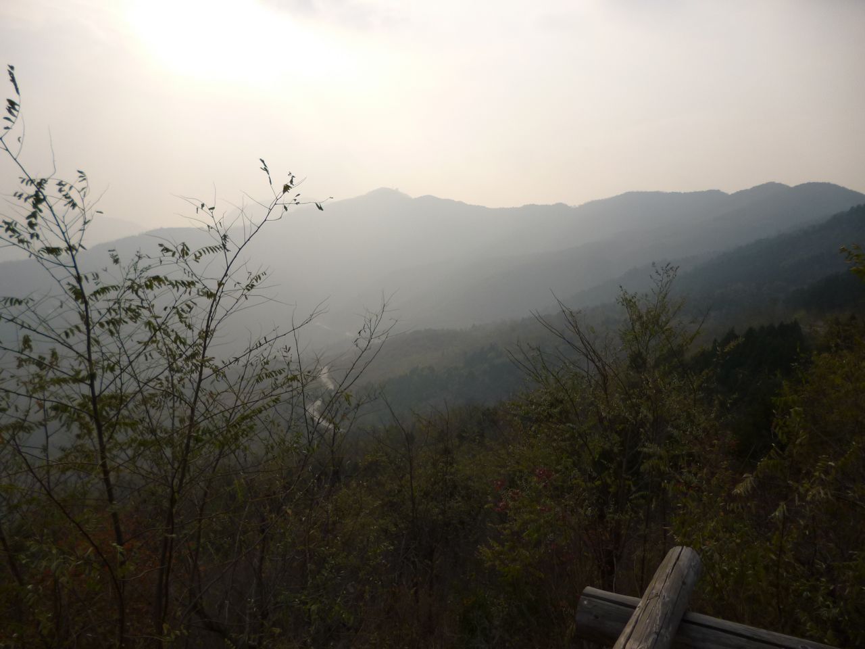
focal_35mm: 28
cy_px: 324
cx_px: 432
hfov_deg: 63.4
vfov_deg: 49.7
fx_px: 700
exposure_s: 1/1000
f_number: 3.1
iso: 100
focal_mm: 5
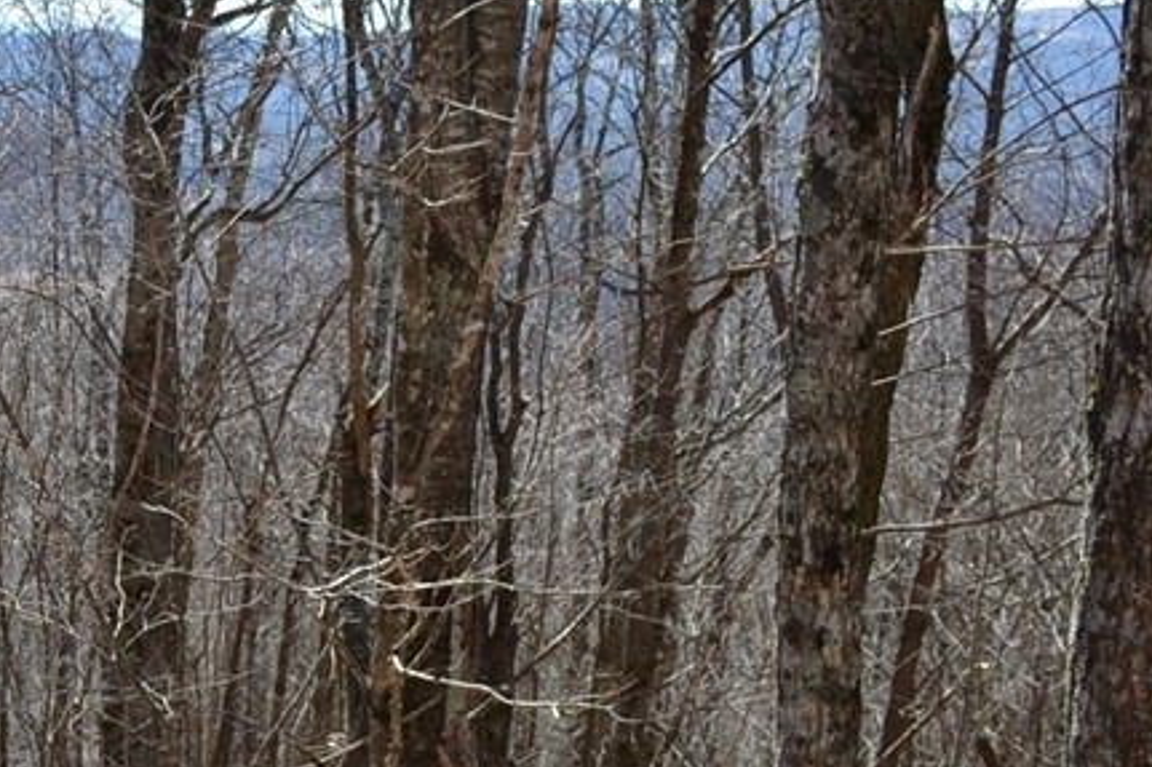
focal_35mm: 68
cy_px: 374
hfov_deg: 26.6
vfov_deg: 20.0
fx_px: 2175
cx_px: -195
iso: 100
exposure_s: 1/160
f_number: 6.3
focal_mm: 18
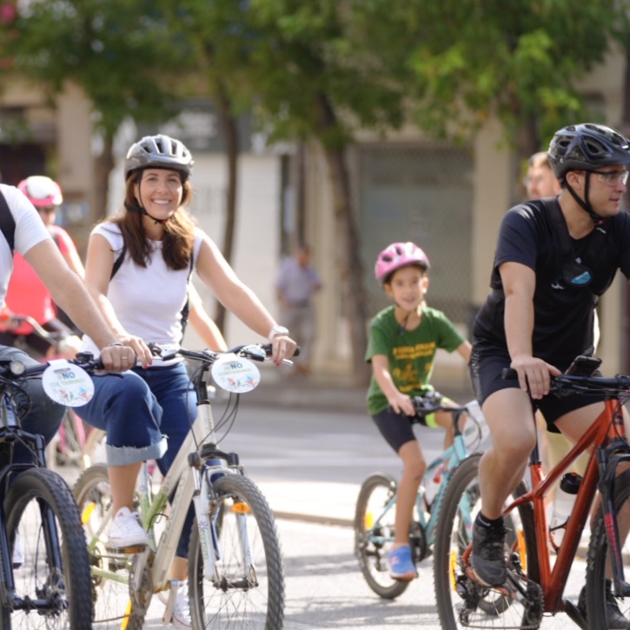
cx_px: 178
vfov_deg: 8.4
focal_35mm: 207
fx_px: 4262
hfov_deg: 8.4
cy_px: 403
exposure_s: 1/200
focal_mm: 125
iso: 100
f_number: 2.8
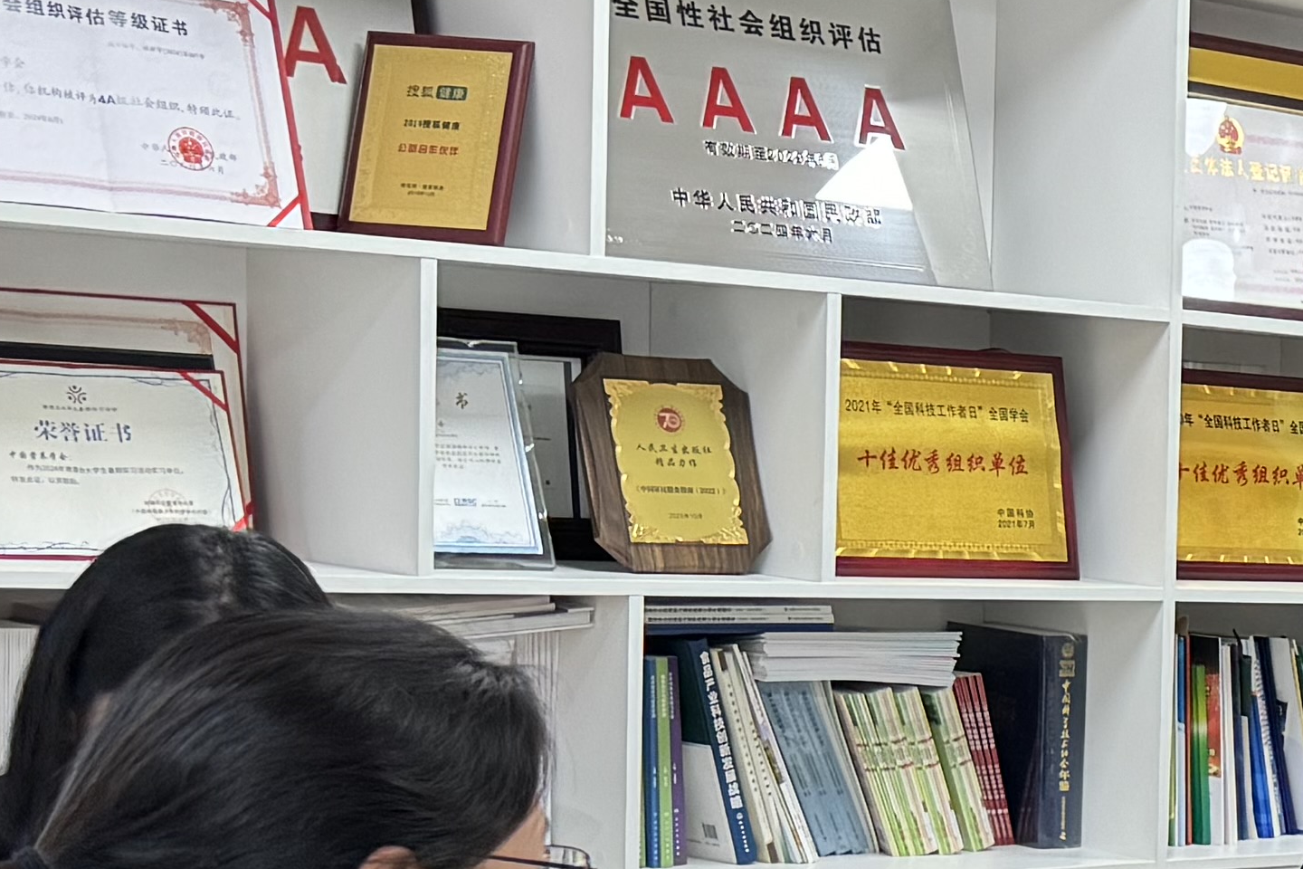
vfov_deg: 13.6
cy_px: 869
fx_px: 3583
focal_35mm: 99
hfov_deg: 17.3
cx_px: 2253
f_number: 1.78
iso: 200
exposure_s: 1/50
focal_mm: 6.76
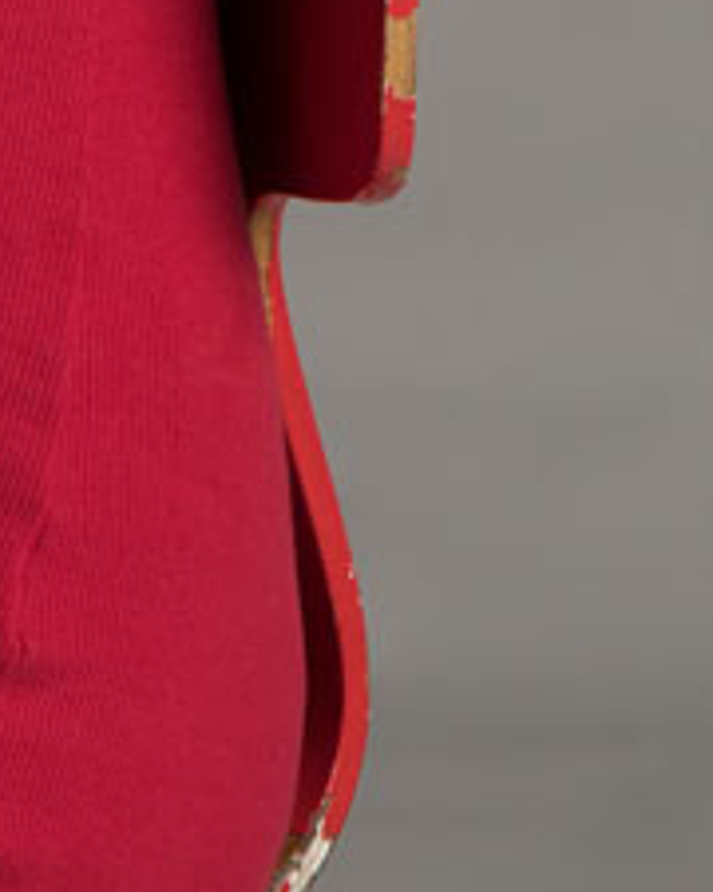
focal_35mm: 449
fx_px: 11844
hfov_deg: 3.4
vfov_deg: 4.3
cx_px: -349
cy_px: -944
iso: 100
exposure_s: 1/200
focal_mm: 105
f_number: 8
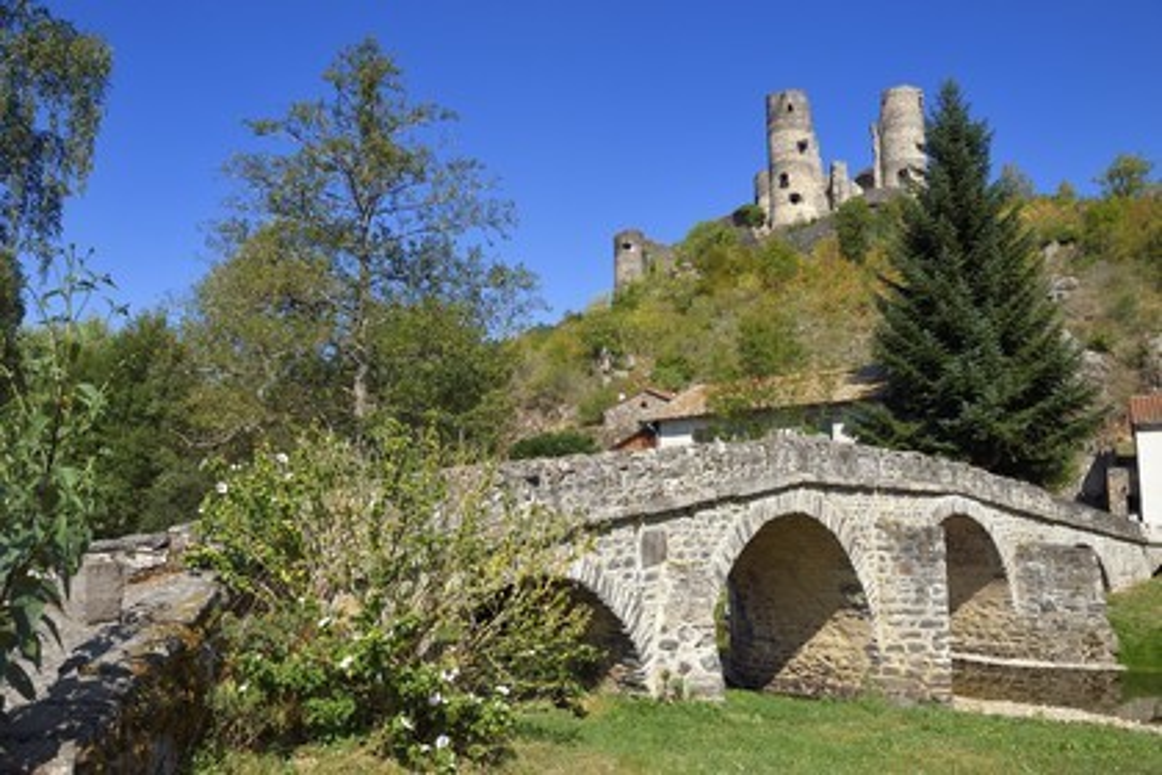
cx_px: 581
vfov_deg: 45.0
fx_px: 936
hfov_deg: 63.7
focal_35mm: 29
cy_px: 388
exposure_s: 1/250
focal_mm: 29
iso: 200
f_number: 14
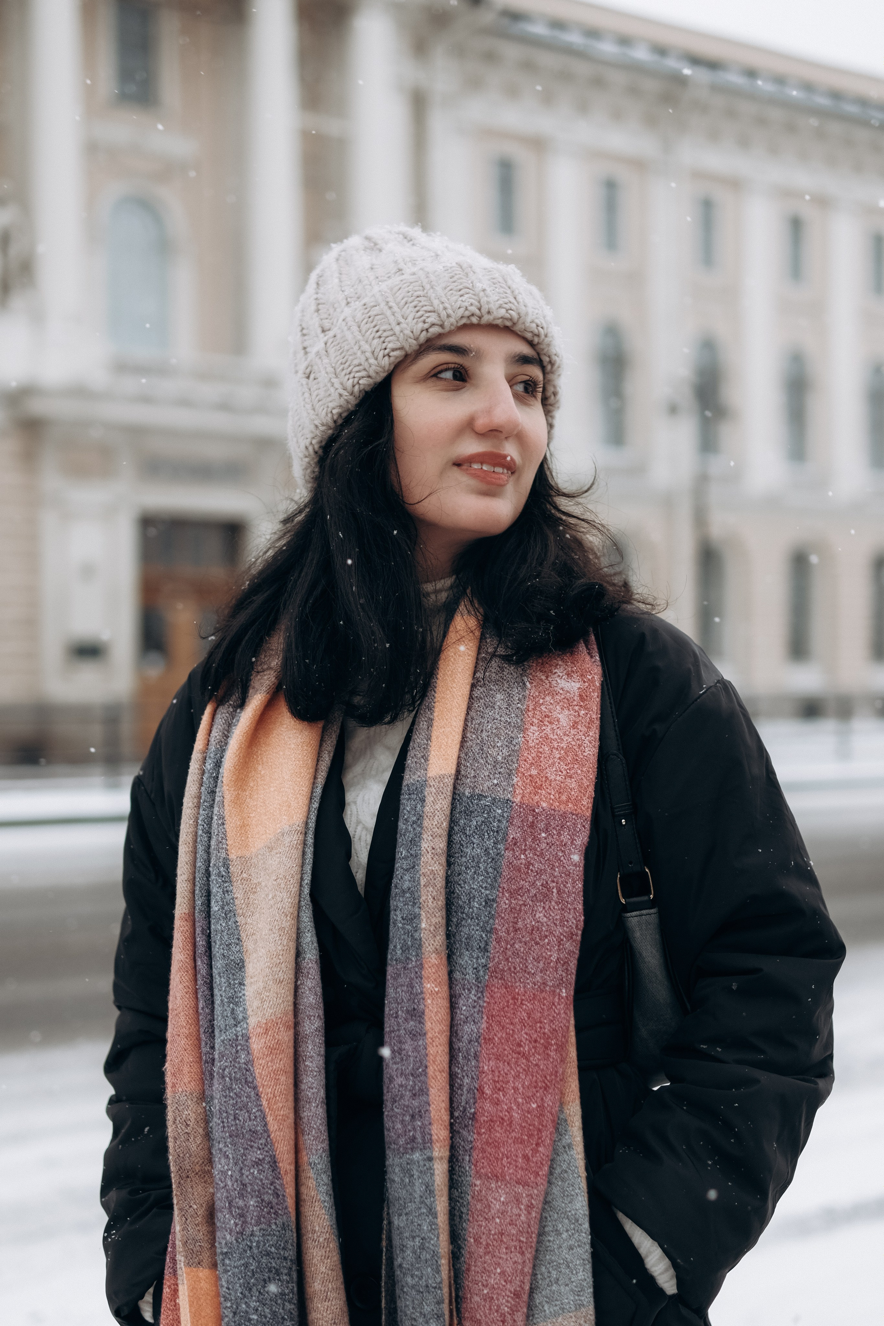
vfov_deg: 43.6
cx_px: 442
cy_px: 663
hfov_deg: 29.9
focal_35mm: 45
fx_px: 1657
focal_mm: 30
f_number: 1.6
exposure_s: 1/1000
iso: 200
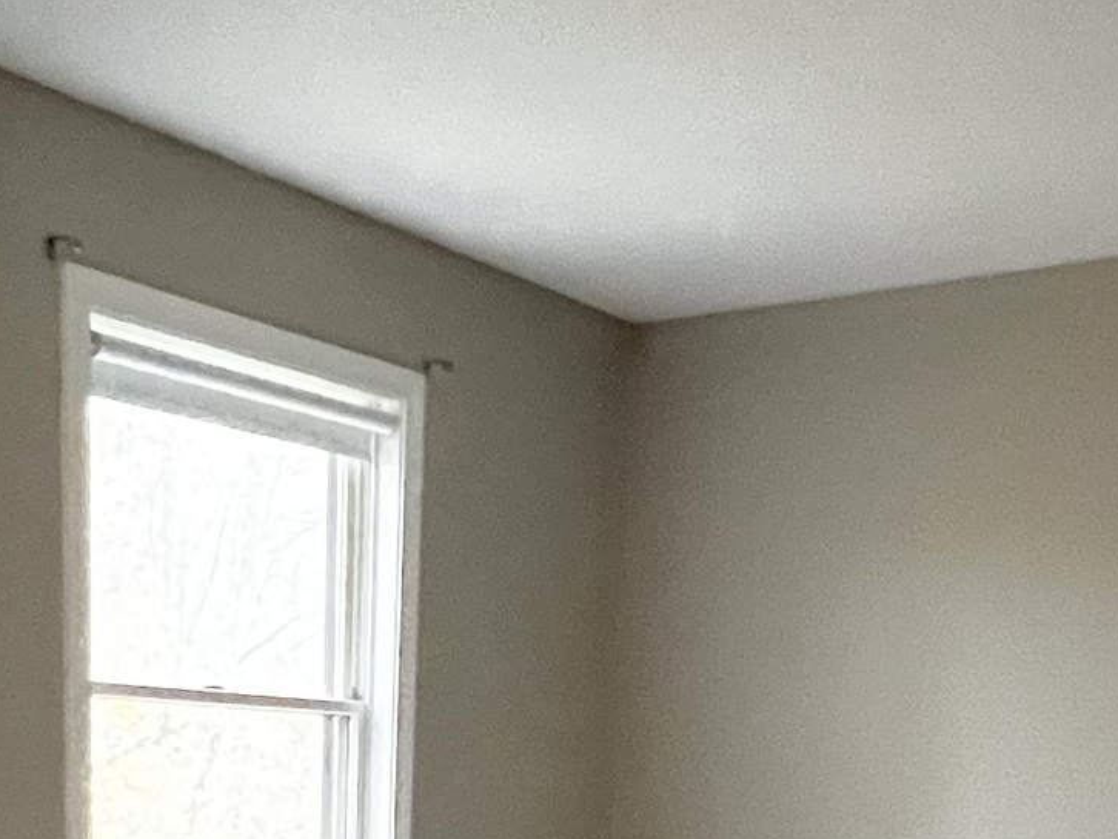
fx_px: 1777
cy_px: 1153
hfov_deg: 34.9
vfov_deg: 23.0
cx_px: 510
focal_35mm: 55
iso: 800
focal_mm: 1.57
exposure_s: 1/60
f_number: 1.8
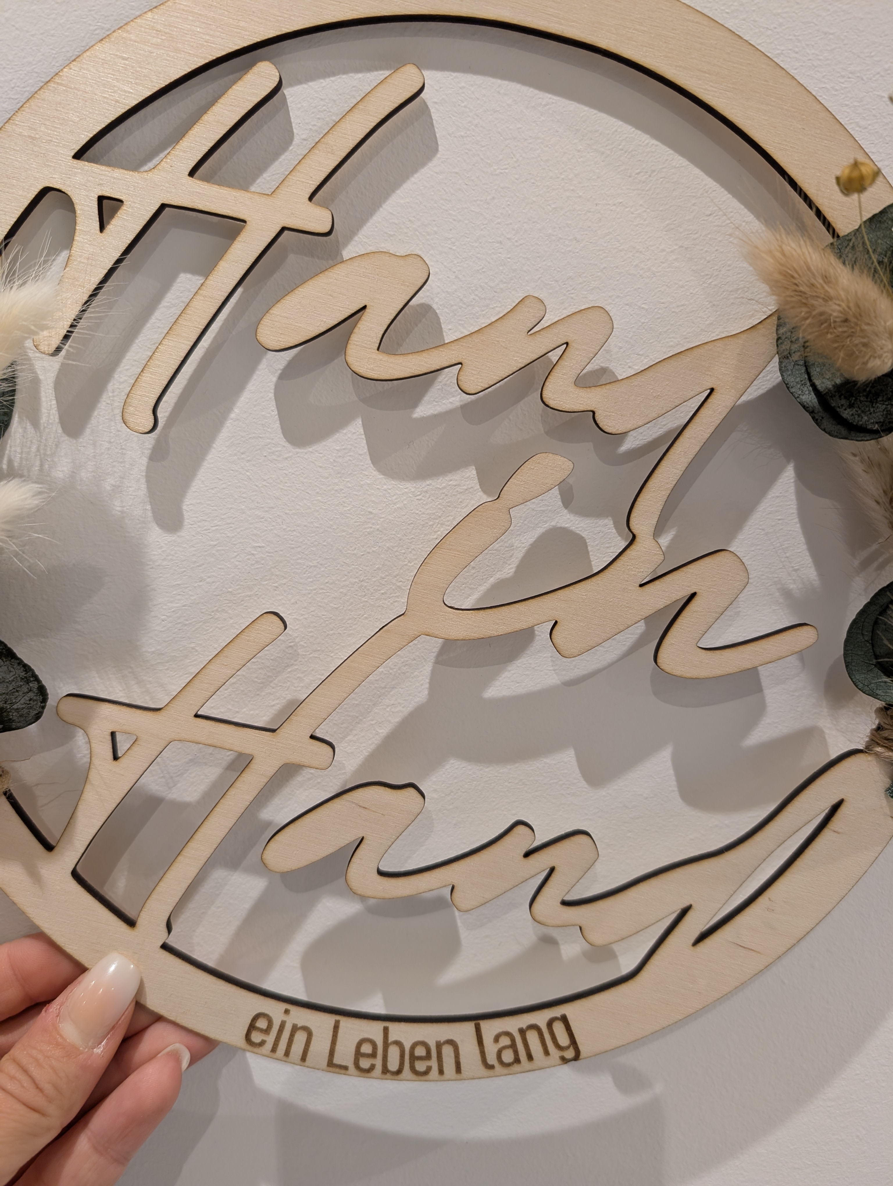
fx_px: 823
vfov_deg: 71.5
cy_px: 593
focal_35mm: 24
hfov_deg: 56.9
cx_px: 446
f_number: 1.68
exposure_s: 1/43.3
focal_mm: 6.9
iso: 144
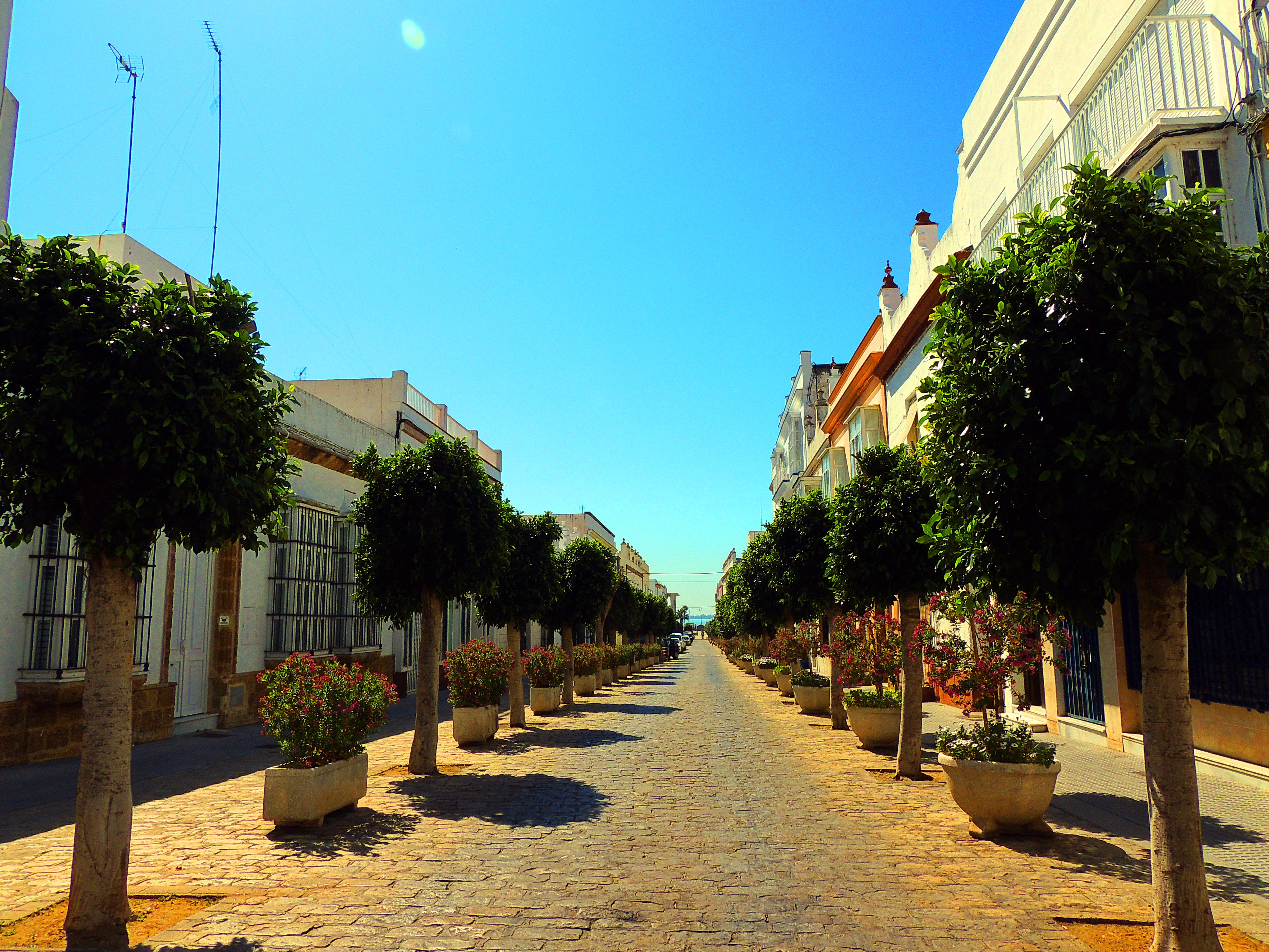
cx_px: 634
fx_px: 880
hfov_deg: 71.6
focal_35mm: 24
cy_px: 476
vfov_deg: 56.8
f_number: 4.2
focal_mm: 4.3
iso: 100
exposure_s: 1/1600
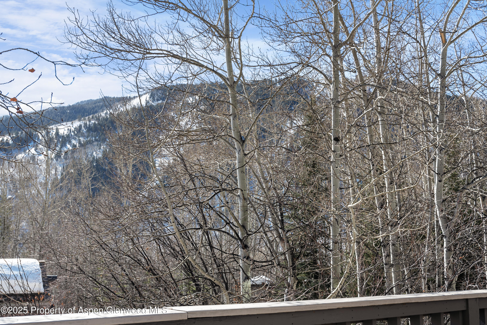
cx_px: 244
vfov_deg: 37.9
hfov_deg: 54.4
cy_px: 162
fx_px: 474
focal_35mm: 35
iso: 80
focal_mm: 35
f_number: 7.1
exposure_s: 1/500
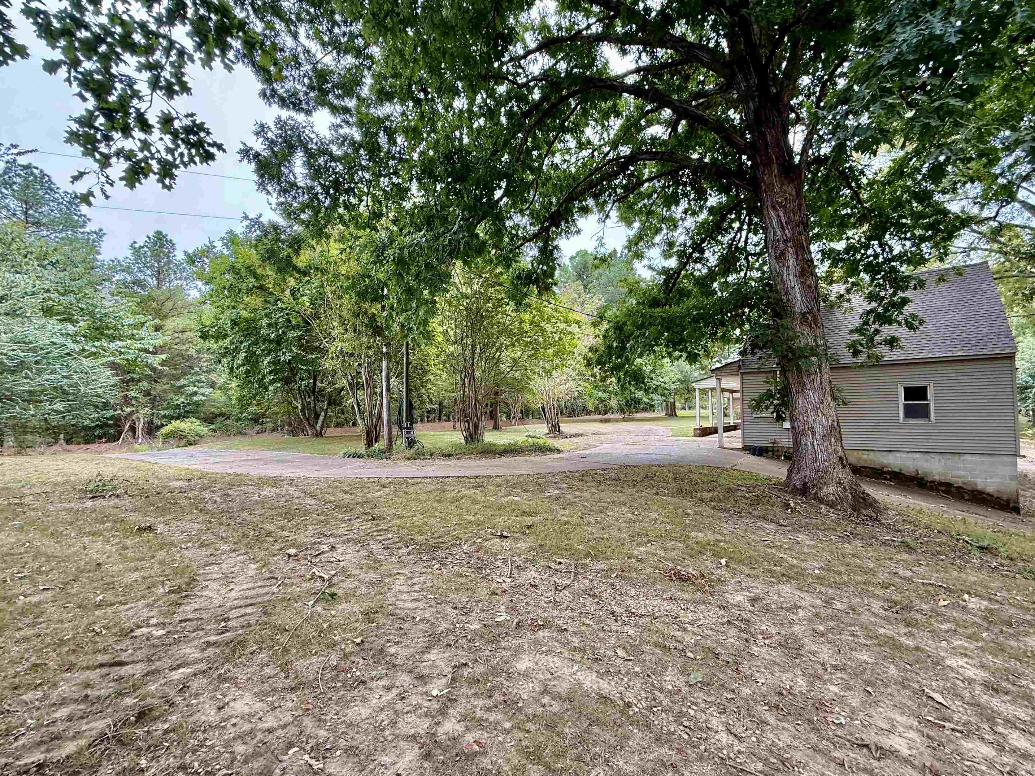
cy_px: 394
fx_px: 448
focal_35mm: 15
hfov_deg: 98.1
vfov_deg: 81.7
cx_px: 545
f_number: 2.2
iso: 64
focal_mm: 2.22
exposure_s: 1/169
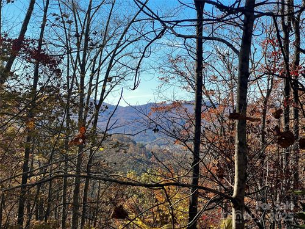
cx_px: 152
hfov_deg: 25.3
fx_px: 678
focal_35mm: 77
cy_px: 114
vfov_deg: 19.1
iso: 32
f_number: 2.8
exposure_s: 1/449
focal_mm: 9
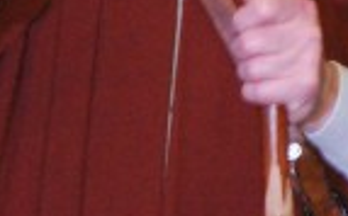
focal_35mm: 1161
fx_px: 10997
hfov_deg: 1.8
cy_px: -86
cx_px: 285
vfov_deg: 1.1
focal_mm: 135
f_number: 5
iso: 1600
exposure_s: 1/60
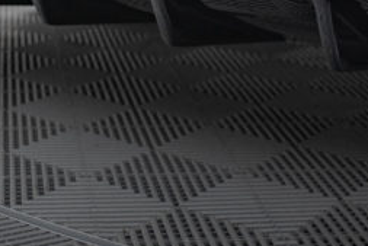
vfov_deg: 13.8
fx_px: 992
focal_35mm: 97
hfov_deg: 20.8
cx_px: 84
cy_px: -33
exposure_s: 1/160
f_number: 2.5
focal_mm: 35
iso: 500
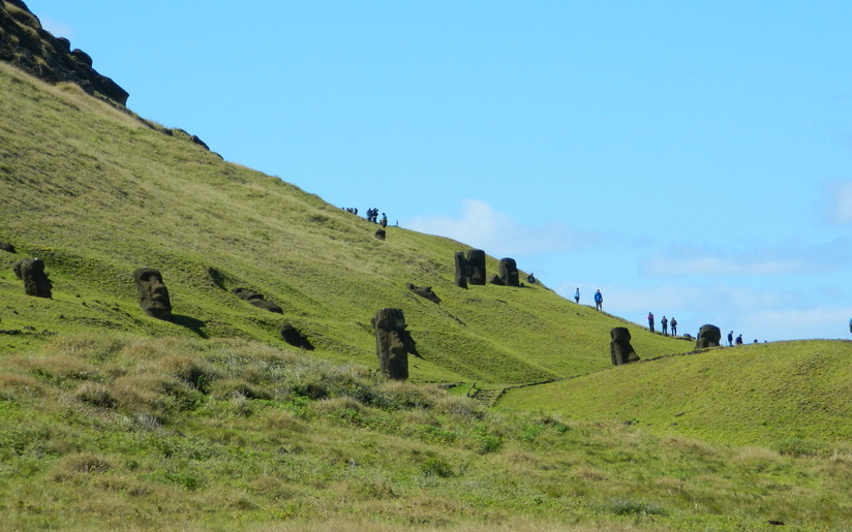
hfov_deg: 12.3
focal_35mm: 170
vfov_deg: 7.7
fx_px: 3947
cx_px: 450
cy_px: 161
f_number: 4.7
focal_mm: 23.2
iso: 80
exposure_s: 1/500
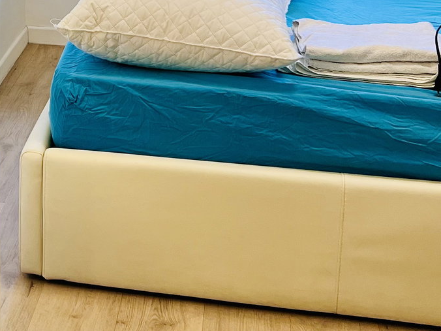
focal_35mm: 82
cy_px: -4
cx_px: -8
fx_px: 1045
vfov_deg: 17.5
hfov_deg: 22.8
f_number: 1.5
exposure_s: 1/100
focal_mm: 5.7
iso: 64
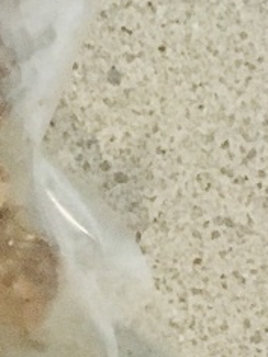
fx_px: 2034
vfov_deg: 10.0
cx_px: -603
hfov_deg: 6.7
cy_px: 340
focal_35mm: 197
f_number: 2.2
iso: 250
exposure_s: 1/15
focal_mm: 4.15
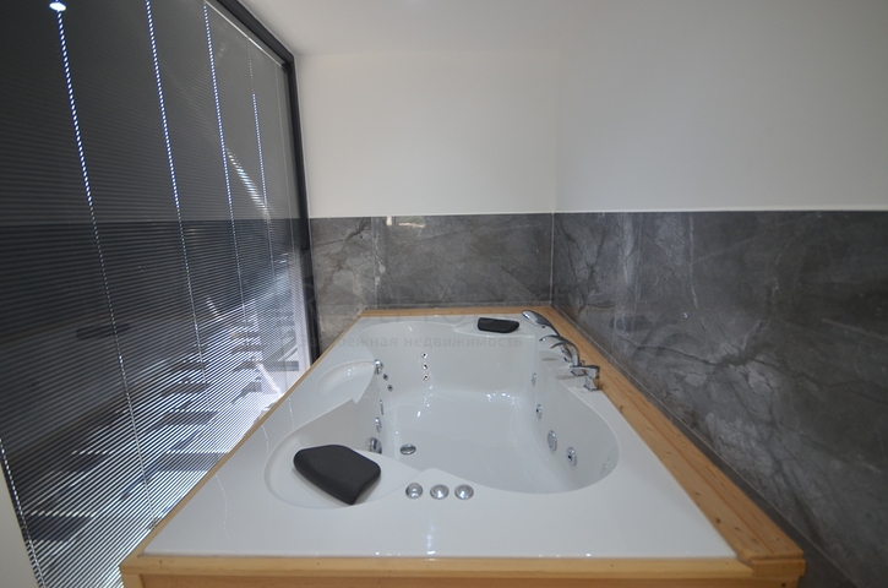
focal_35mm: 15
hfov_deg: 100.5
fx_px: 369
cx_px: 444
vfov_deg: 77.1
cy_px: 294
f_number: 4.5
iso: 400
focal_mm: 10
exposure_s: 1/80
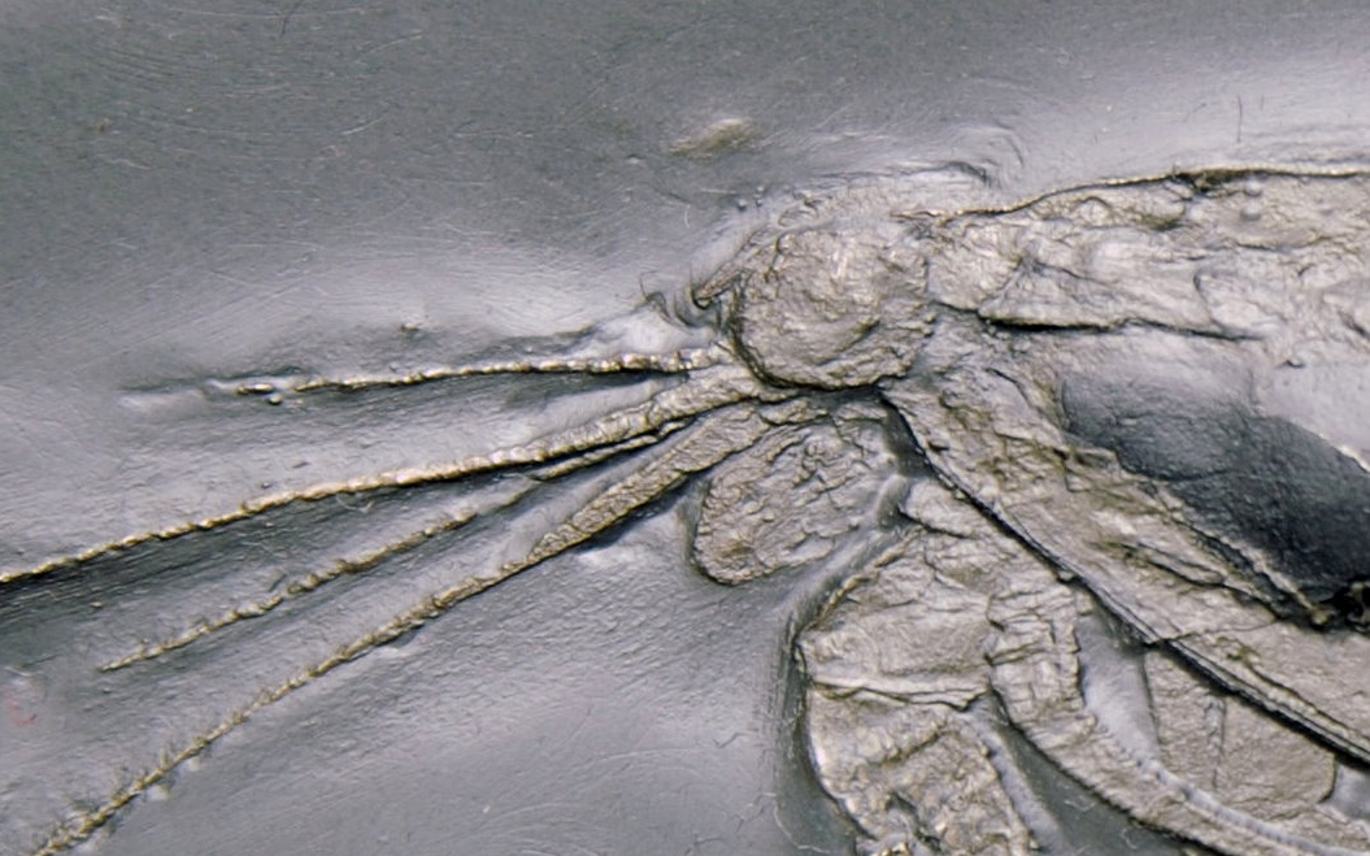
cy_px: 598
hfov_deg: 20.8
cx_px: 708
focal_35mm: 100
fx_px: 3733
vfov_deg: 13.1
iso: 100
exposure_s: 1/15
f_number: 4
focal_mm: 46
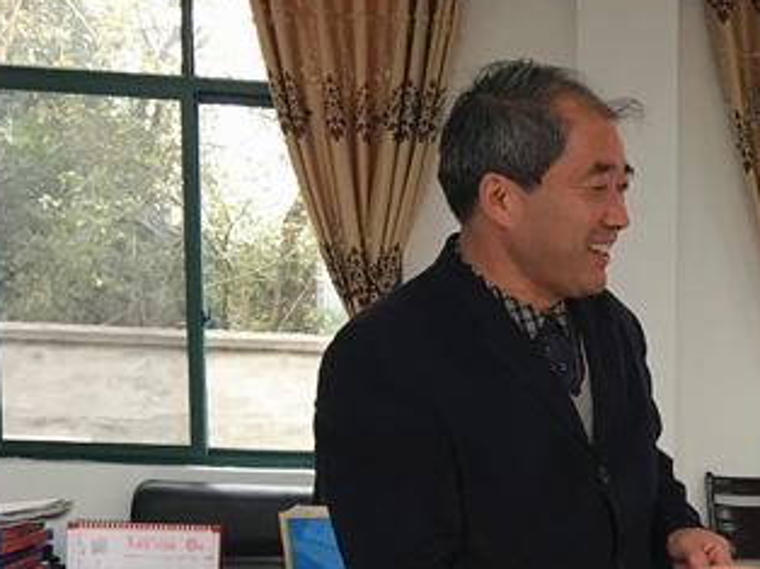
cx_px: 898
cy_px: 620
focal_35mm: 74
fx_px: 1623
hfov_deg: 24.1
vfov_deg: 19.1
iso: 25
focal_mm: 4.15
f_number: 2.2
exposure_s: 1/33
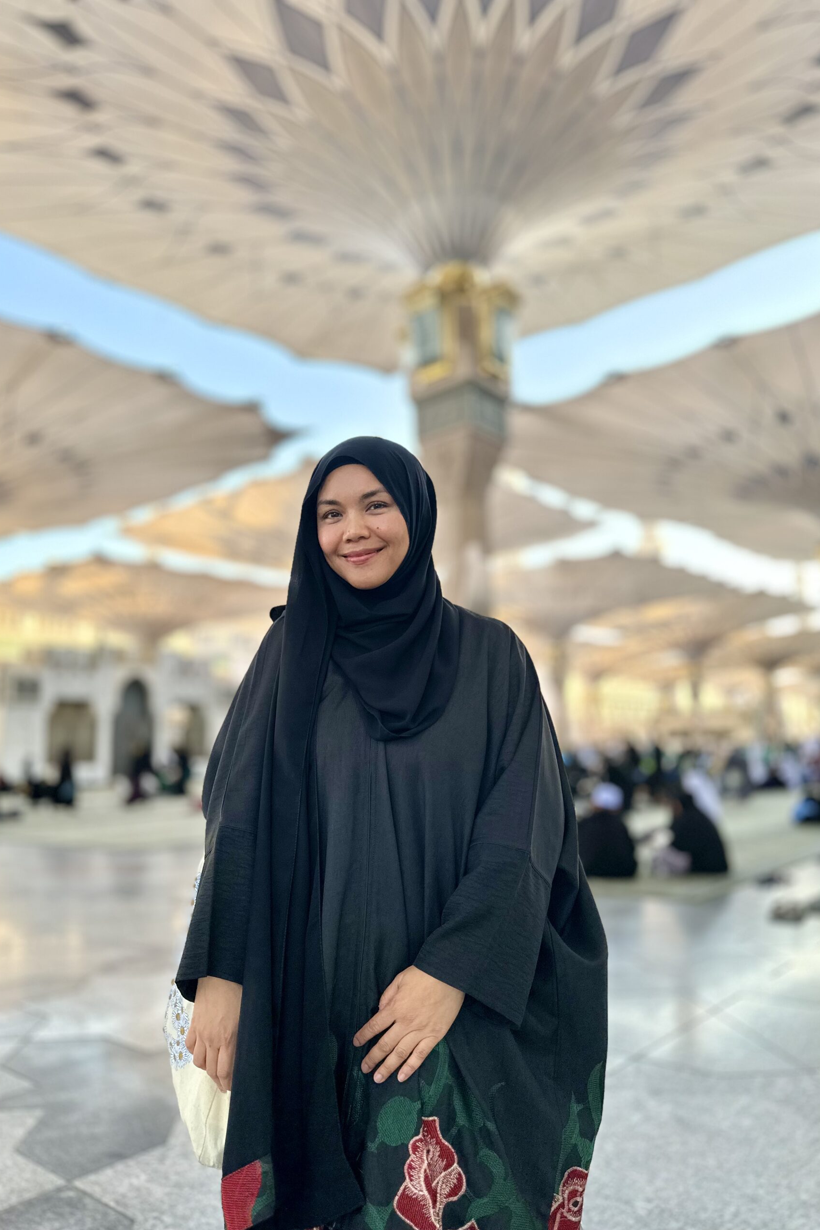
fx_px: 854
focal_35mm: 25
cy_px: 615
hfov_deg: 51.2
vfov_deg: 71.5
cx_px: 379
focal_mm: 6.86
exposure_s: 1/580
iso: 80
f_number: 1.78
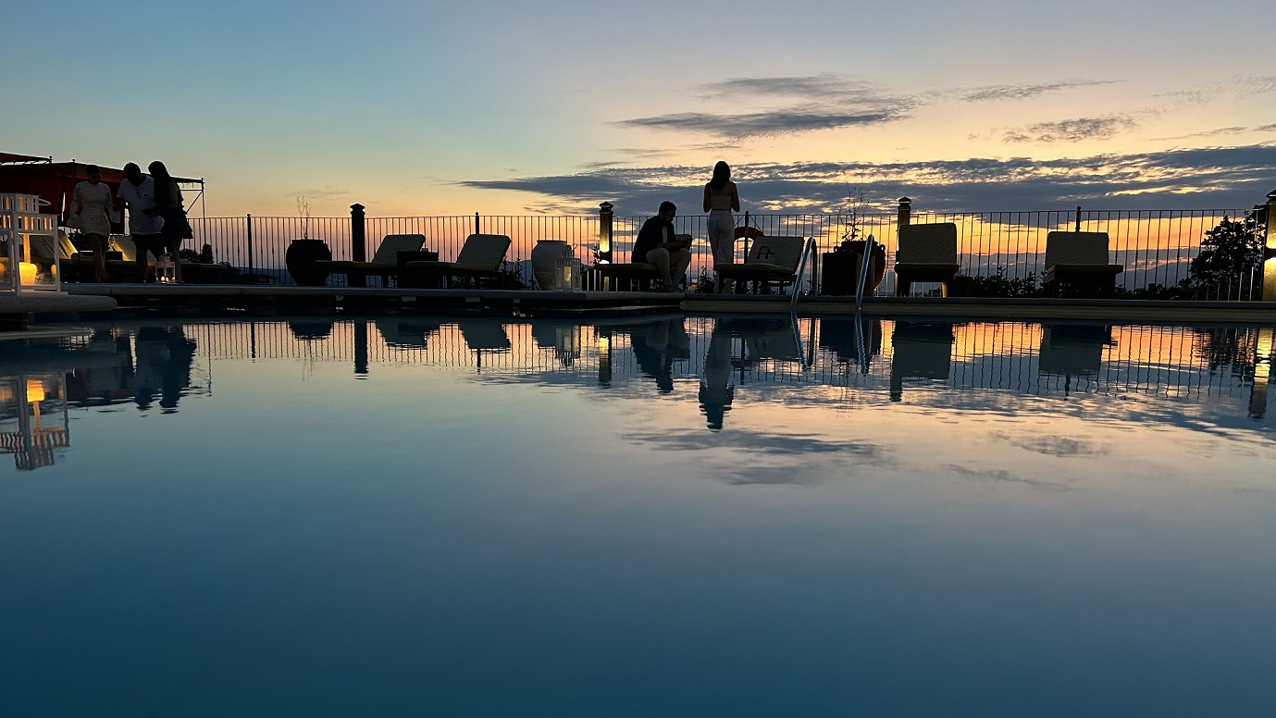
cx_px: 650
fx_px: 981
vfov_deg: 40.1
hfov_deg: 66.1
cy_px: 396
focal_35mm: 29
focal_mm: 5.7
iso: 200
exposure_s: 1/50
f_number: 1.5
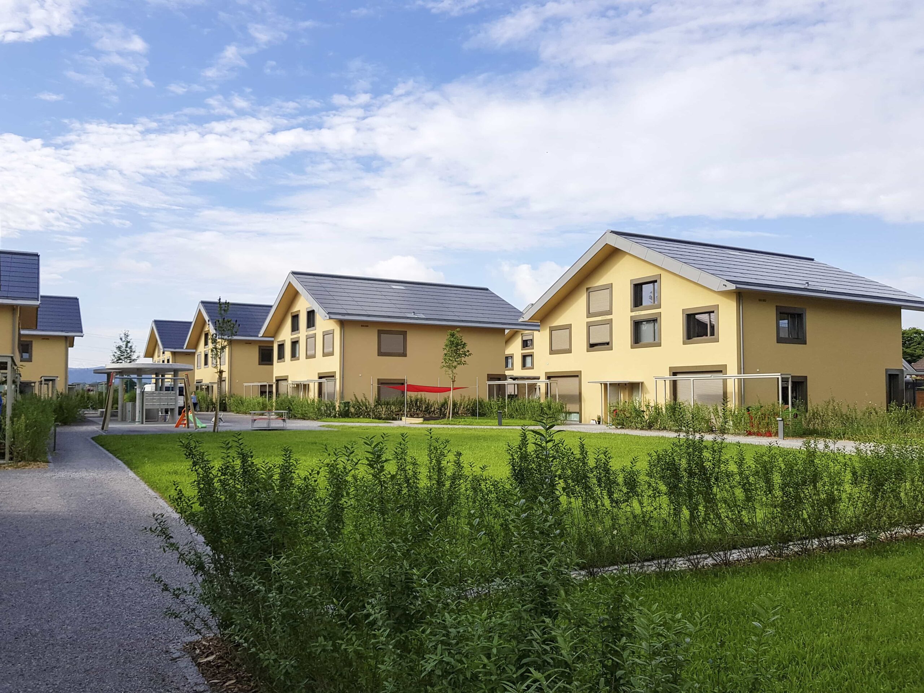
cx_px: 462
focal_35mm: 26
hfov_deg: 67.3
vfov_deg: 53.1
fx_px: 694
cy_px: 346
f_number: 1.7
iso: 40
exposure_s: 1/1800
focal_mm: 4.2
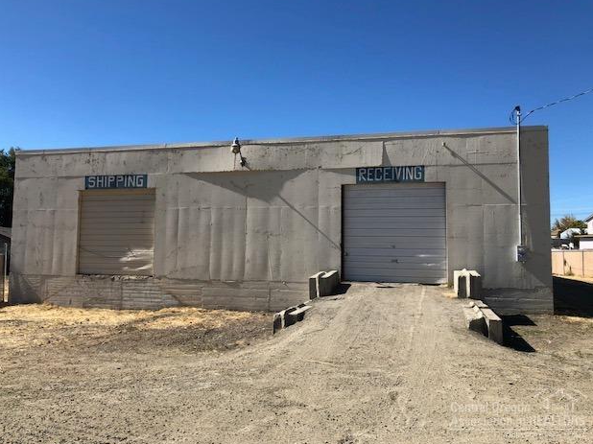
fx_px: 497
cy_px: 218
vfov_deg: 48.2
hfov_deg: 61.7
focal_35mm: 29
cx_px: 289
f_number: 1.8
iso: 20
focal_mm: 4
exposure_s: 1/1919
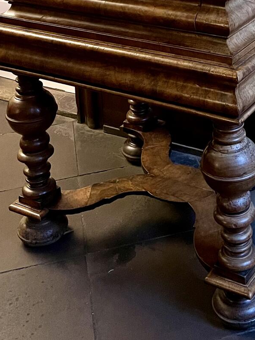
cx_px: 210
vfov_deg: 25.3
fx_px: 658
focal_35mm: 67
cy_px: -92
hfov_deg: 21.6
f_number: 1.5
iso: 500
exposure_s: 1/40
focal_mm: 5.7
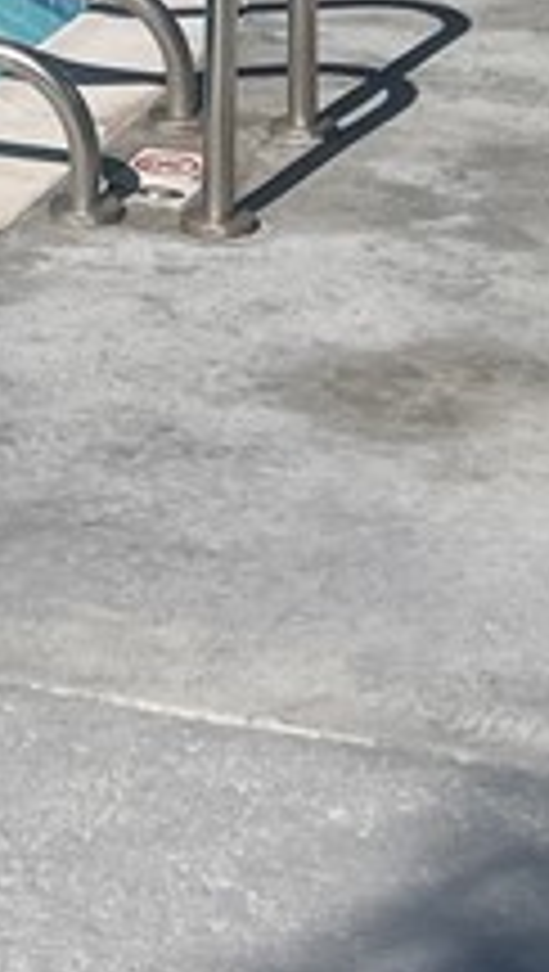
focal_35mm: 134
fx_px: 3457
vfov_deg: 14.6
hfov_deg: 9.0
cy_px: -621
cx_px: -76
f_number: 1.5
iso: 50
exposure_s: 1/8000
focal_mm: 5.7
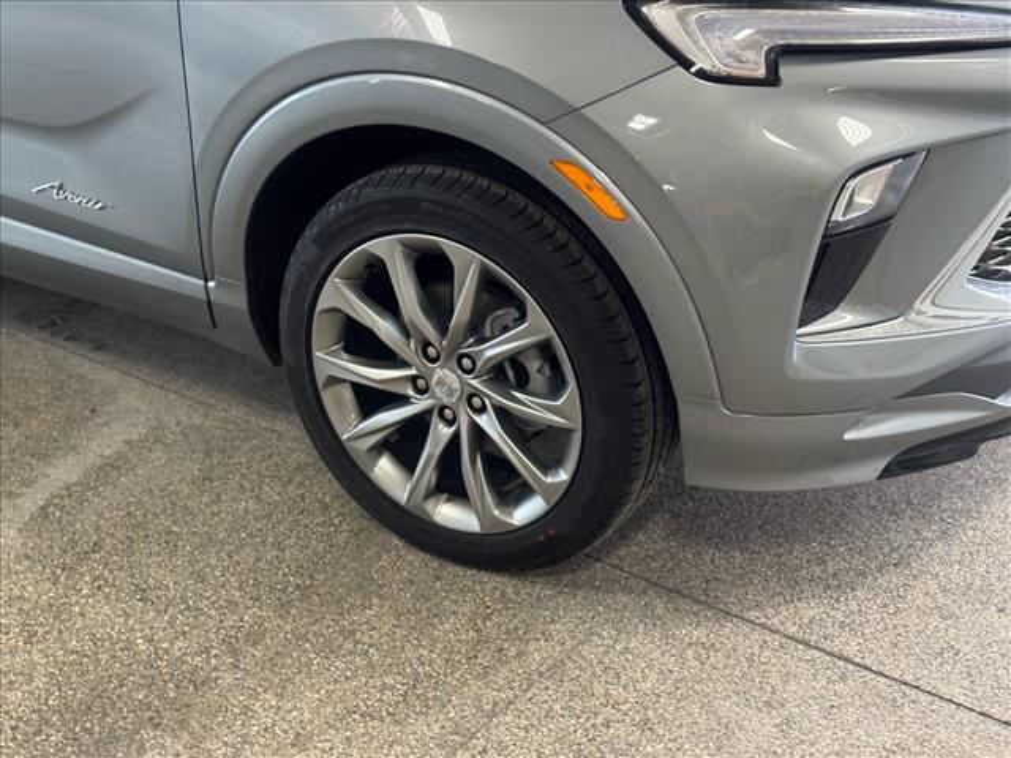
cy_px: 379
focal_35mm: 48
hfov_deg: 39.7
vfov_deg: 30.3
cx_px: 506
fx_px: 1402
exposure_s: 1/60
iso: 160
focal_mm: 6.76
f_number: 1.78
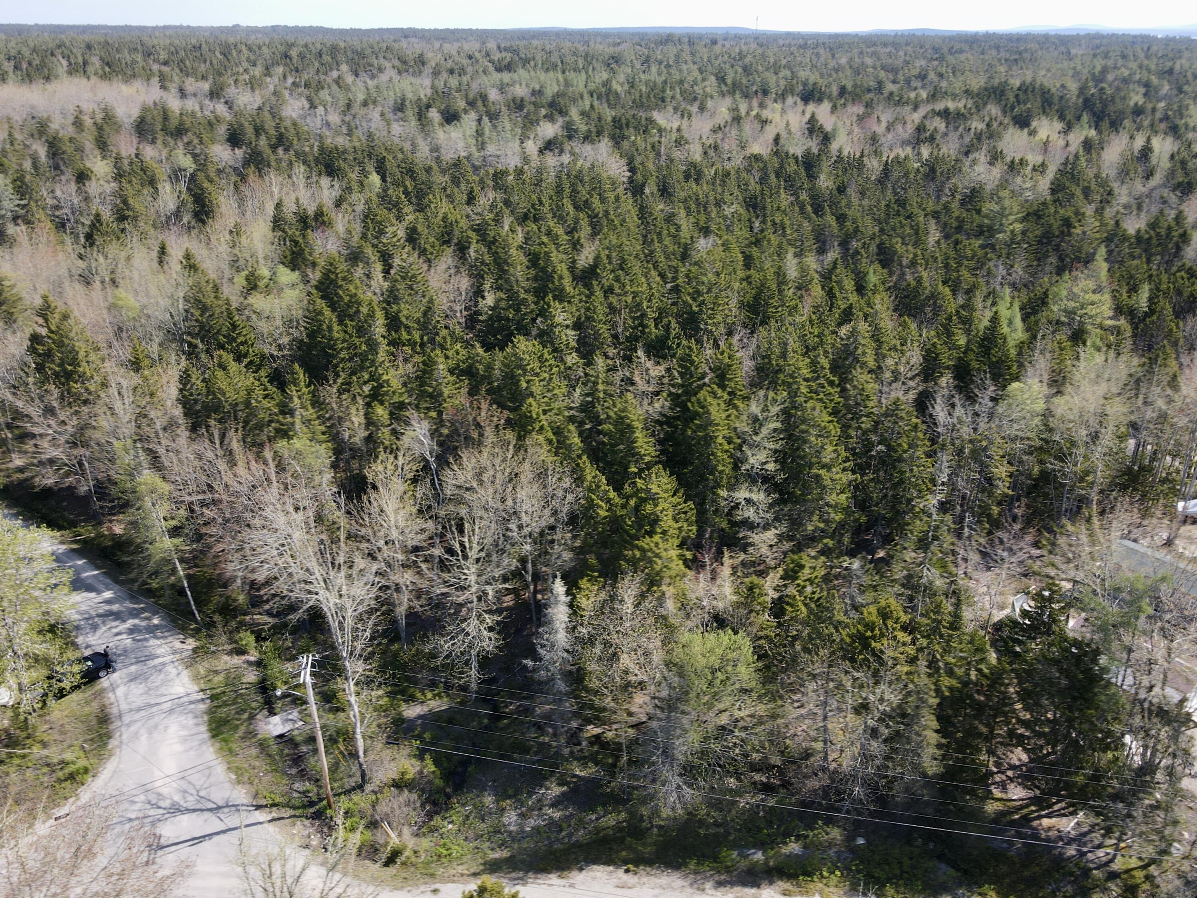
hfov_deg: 71.6
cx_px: 598
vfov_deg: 56.8
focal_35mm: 24
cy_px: 449
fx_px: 830
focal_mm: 4.5
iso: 100
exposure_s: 1/320
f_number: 2.8
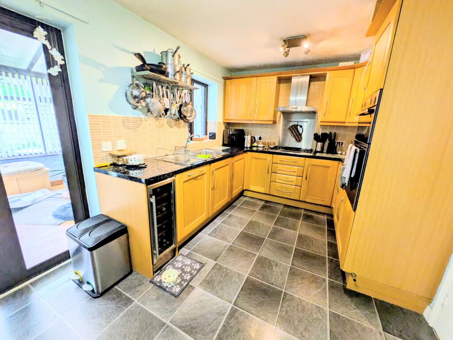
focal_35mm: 14
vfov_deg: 85.7
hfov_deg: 102.0
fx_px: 183
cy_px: 170
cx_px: 226
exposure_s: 1/50
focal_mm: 1.83
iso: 70
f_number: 2.2
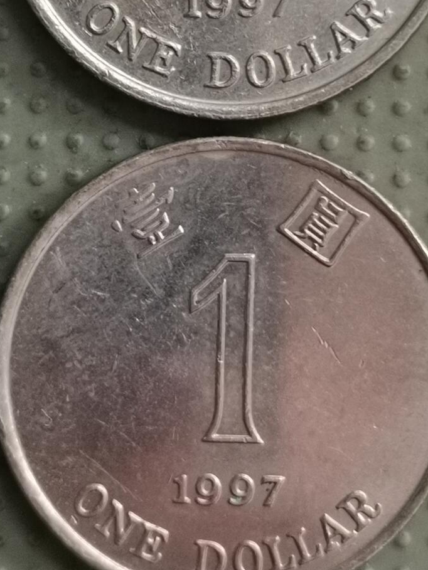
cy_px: 117
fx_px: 1698
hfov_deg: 14.4
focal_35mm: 103
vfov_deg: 18.9
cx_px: 205
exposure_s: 1/36
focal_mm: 4.75
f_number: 1.8
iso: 250
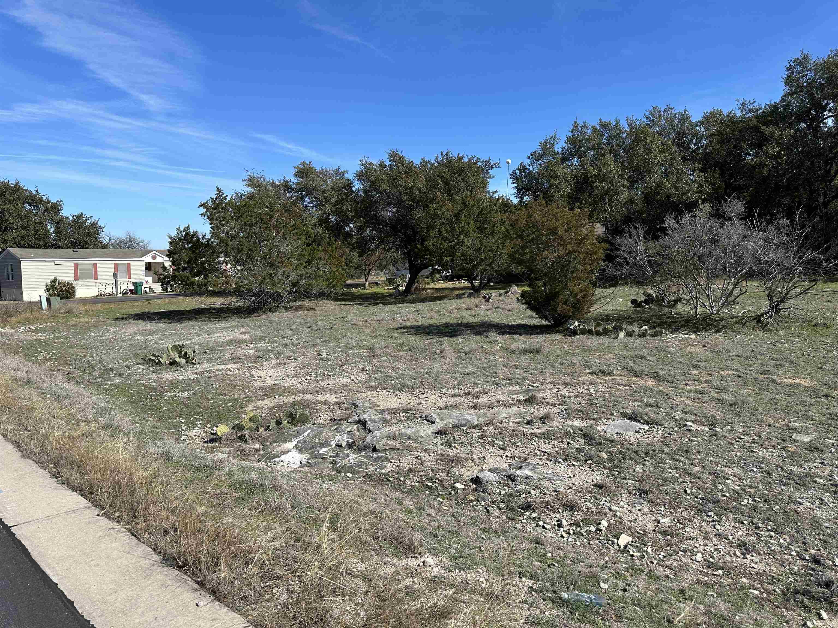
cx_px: 419
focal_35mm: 24
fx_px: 581
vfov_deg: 56.8
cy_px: 314
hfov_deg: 71.6
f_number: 1.78
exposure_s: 1/4762
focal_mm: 6.86
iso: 80
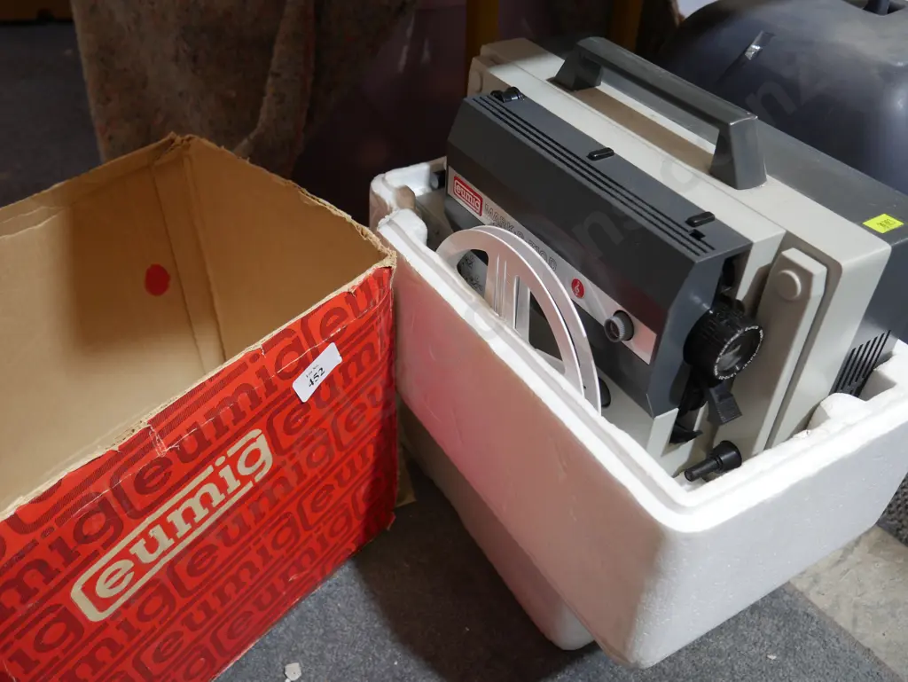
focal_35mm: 32
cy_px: 341
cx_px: 454
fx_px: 840
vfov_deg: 44.2
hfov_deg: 56.8
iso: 500
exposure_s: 1/60
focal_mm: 16
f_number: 3.6
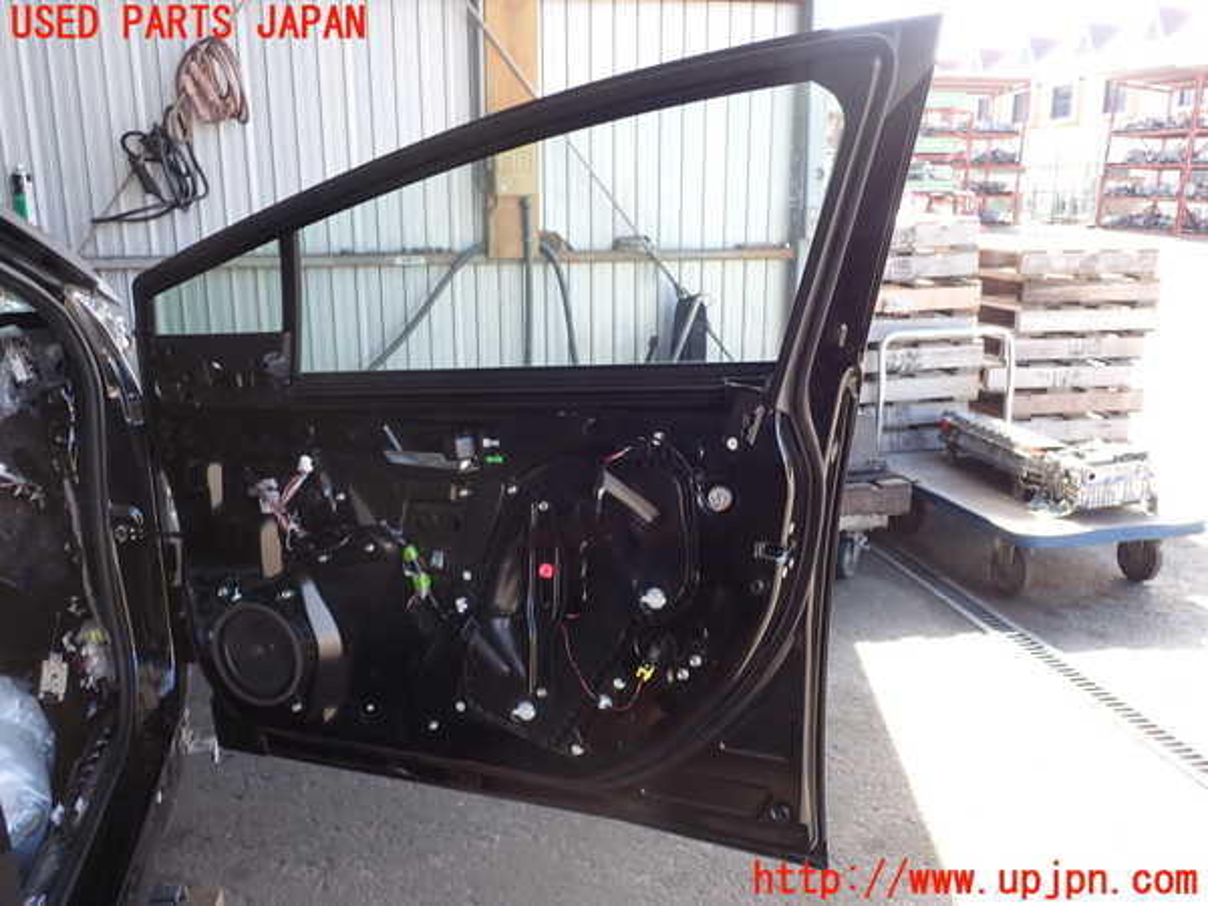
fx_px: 1047
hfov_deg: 60.0
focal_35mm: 30
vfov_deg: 46.8
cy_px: 453
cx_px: 604
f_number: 3.2
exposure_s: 1/60
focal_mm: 5.4
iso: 100
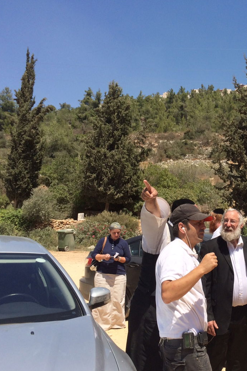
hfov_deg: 30.5
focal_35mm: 42
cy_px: 187
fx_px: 432
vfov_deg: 46.4
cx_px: 222
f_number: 2.2
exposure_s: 1/2415
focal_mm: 4.12
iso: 40
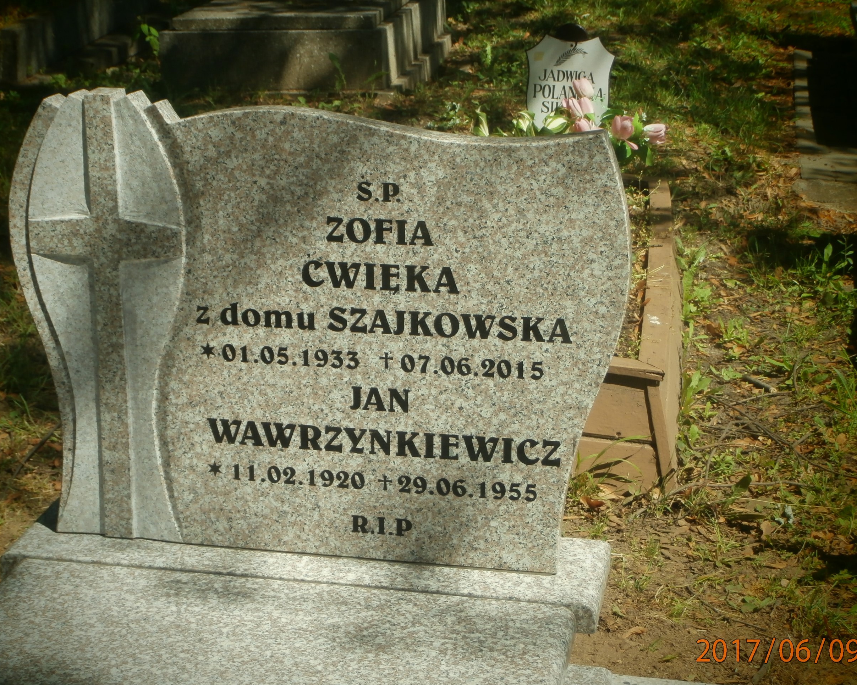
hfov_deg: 27.5
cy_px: 336
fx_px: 1750
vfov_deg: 22.2
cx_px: 390
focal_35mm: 69
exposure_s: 1/500
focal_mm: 10.11
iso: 100
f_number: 4.5
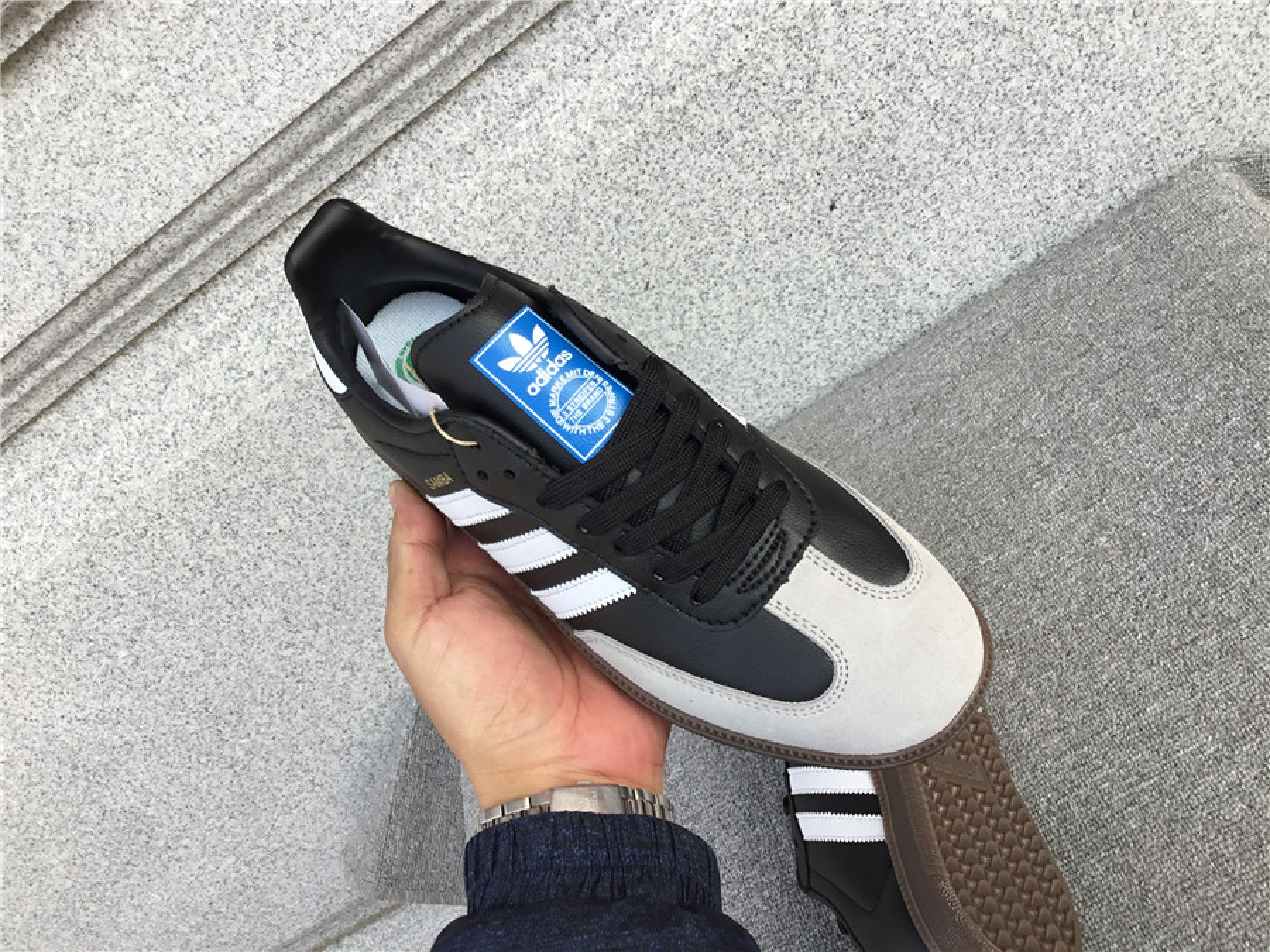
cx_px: 635
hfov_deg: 58.4
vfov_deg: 45.4
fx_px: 1137
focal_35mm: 31
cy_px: 476
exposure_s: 1/306
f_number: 2.4
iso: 25
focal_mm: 3.3
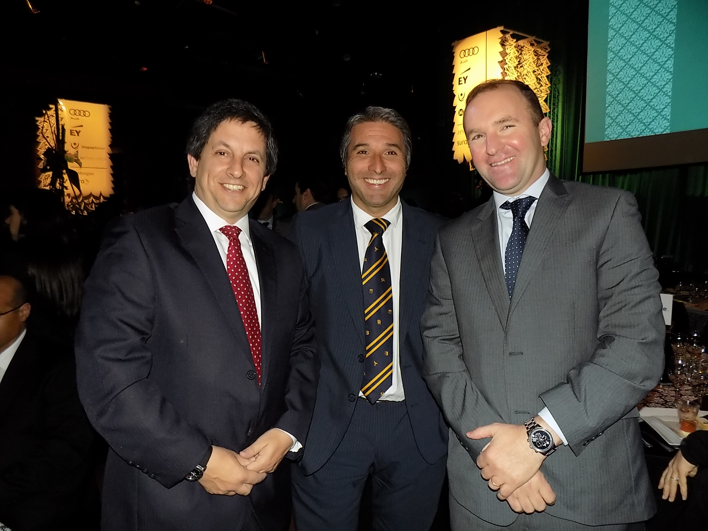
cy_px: 266
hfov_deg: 73.9
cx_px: 354
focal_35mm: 23
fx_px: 470
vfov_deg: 58.9
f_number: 3.1
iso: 200
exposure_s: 1/30
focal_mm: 4
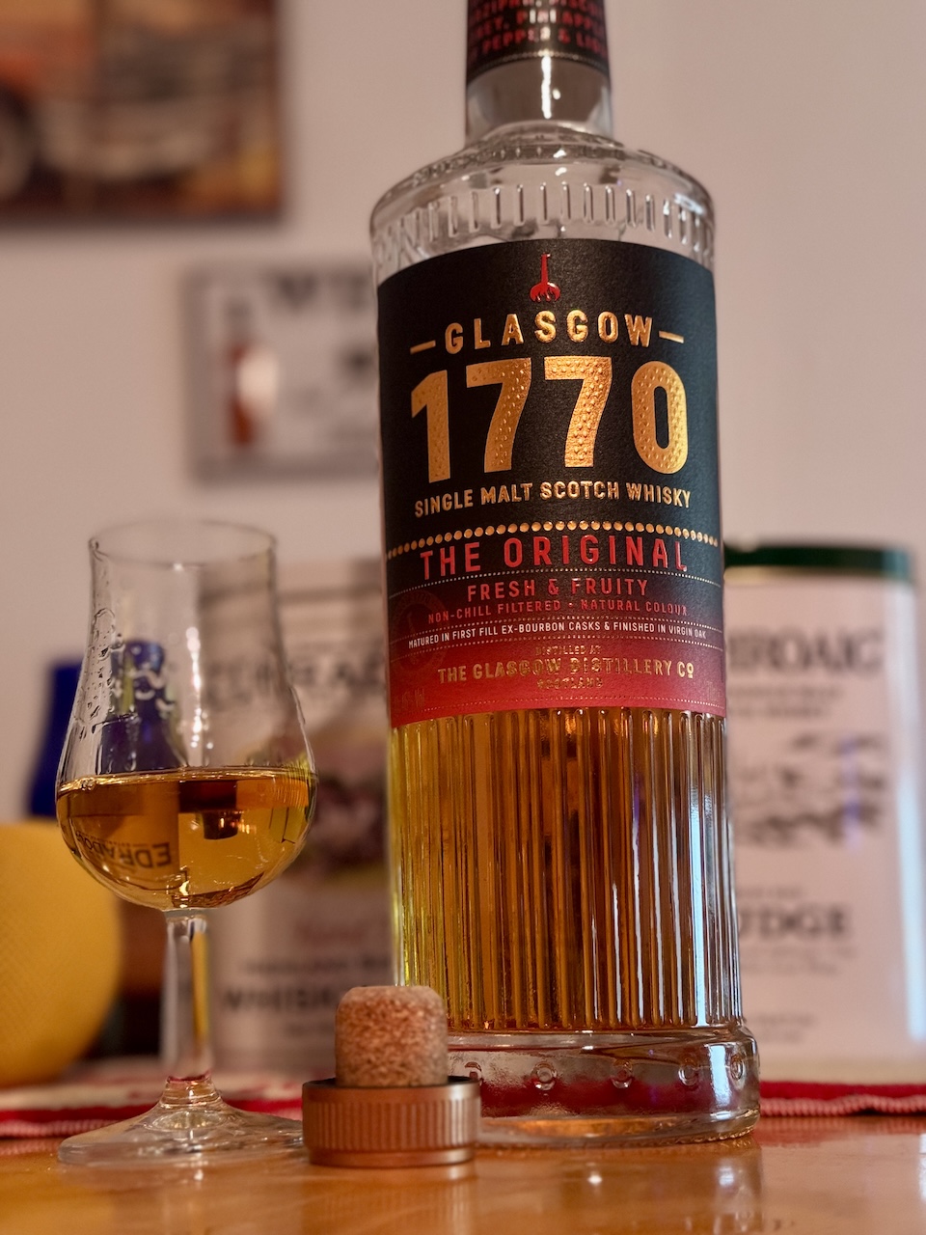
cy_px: 618
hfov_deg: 30.3
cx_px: 463
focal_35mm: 48
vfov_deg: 39.7
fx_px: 1712
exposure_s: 1/22
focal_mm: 6.76
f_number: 1.78
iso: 640
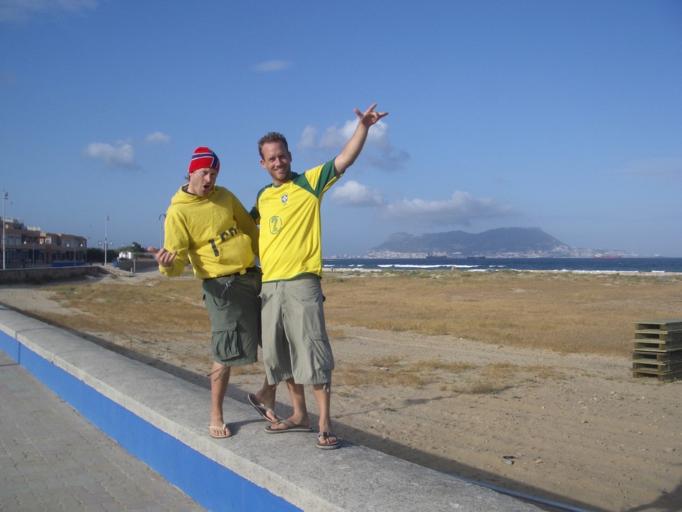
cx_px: 341
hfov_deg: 52.6
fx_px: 690
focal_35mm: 35
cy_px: 256
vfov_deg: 40.7
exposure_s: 1/640
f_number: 4.3
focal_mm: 5.8
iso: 50
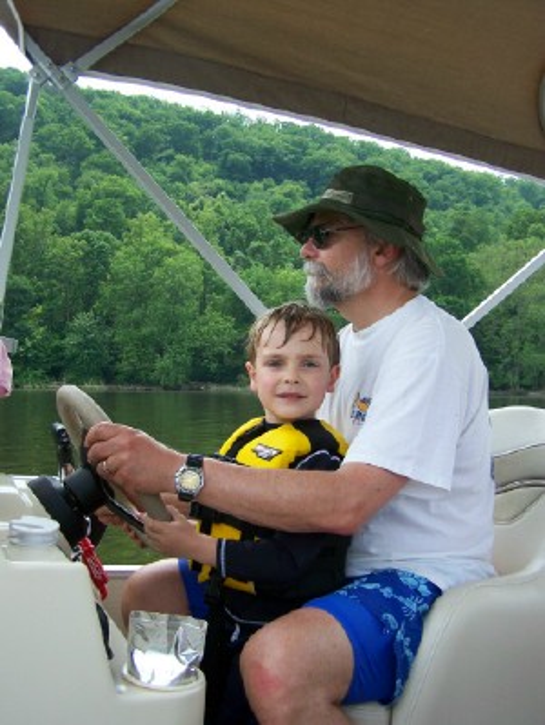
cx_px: 272
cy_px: 362
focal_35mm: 38
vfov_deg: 48.9
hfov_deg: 37.8
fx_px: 796
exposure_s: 1/500
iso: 80
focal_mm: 6.3
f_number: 2.8
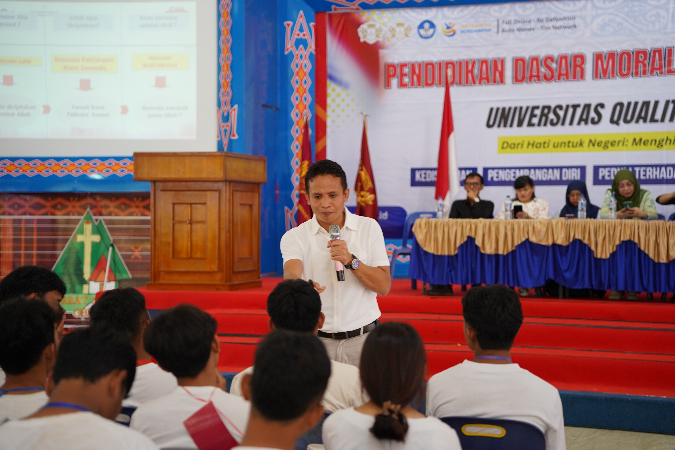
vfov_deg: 19.5
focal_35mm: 70
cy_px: 225
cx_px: 338
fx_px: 1312
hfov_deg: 28.8
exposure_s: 1/80
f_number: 2.8
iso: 400
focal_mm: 70
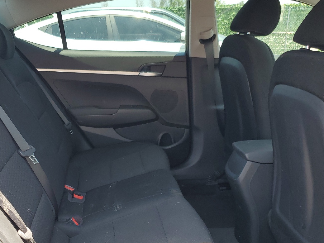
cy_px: 153
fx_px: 374
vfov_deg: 35.7
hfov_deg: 46.3
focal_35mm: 40
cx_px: 116
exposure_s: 1/233
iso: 50
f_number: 1.5
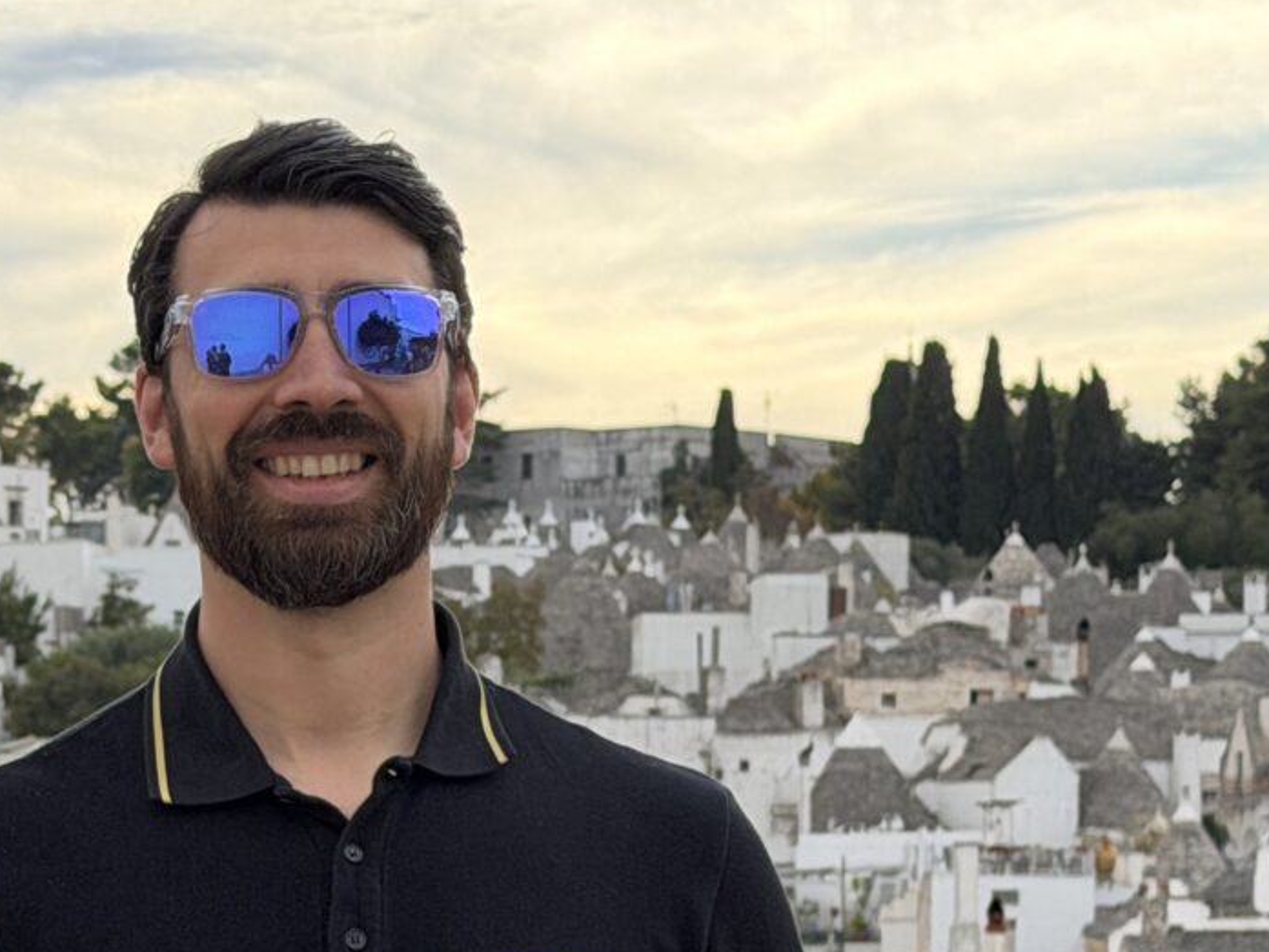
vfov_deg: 10.4
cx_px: 91
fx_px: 5170
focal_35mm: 141
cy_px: 1118
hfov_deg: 13.8
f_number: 1.78
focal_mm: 6.76
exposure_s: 1/2577
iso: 100
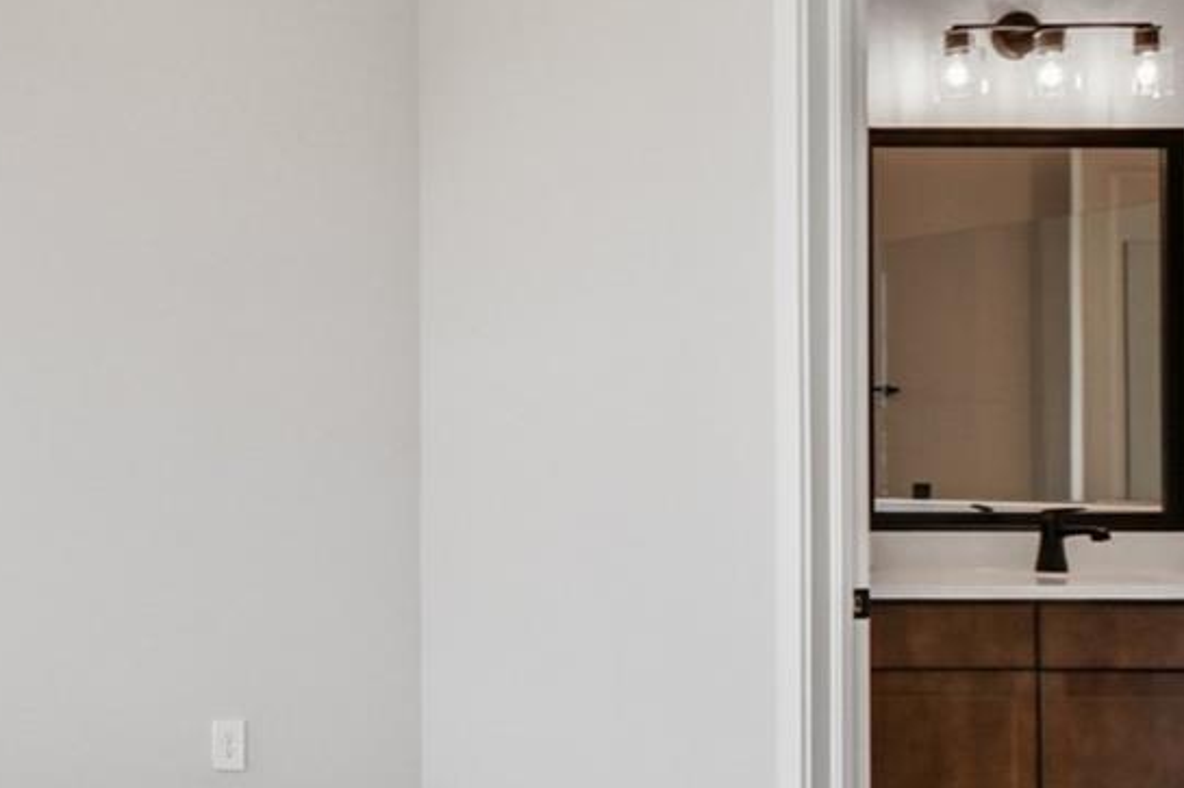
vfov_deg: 30.4
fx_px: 1447
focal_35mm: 44
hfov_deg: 33.8
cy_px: 454
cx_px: -311
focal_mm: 10
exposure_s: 1/100
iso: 100
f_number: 7.1
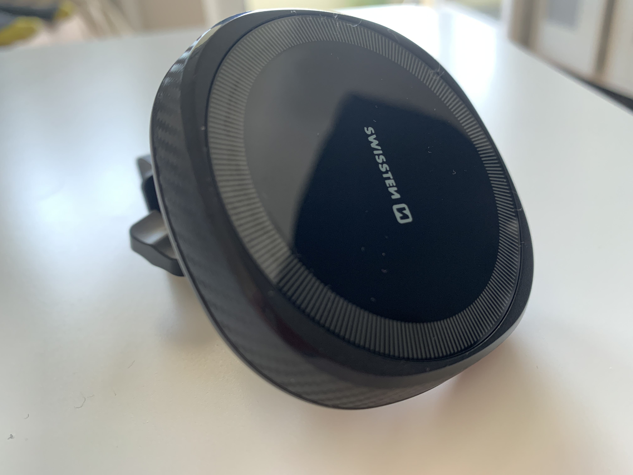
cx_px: 316
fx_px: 475
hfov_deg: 67.3
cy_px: 238
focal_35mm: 26
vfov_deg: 53.1
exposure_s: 1/60
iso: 200
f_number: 1.8
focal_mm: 4.25
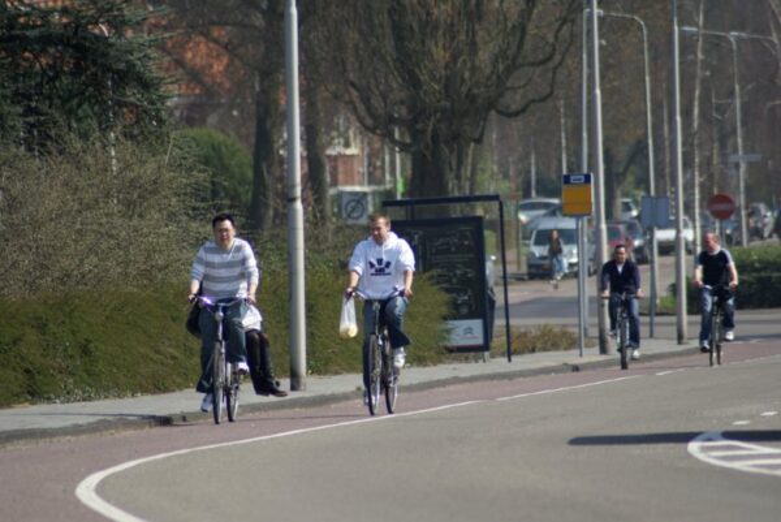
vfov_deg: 3.1
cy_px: 261
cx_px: 390
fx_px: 9769
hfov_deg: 4.6
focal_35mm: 450
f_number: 5.6
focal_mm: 300
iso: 100
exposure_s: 1/500
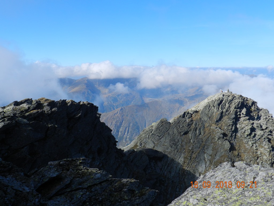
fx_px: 301
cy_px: 103
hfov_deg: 49.0
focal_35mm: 38
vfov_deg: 37.7
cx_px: 137
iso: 160
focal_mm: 6.7
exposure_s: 1/1250
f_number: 4
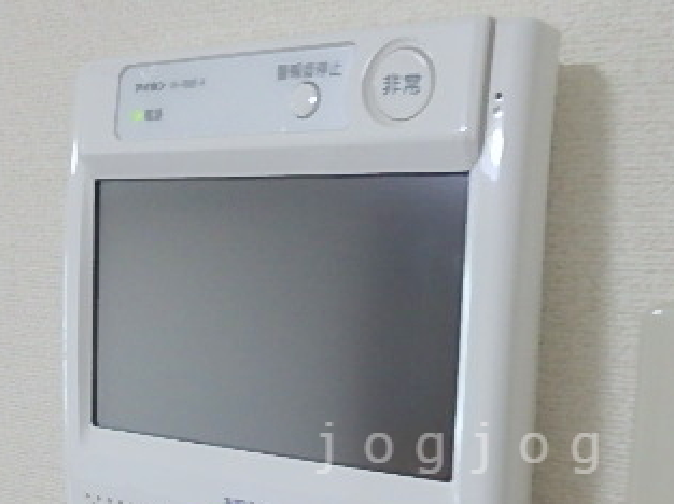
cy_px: 448
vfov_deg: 32.0
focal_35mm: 43
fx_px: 836
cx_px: 463
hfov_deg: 43.1
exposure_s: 1/30
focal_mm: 3.7
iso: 320
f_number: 3.5
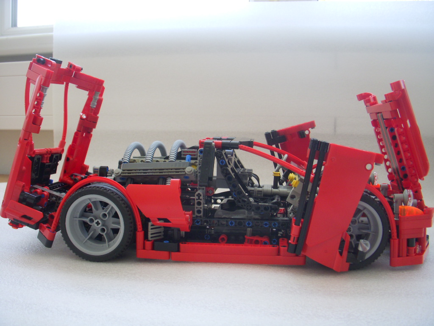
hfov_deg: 49.0
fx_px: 476
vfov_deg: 37.7
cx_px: 217
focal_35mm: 38
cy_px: 163
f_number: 3.3
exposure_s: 1/50
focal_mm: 6.3
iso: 100
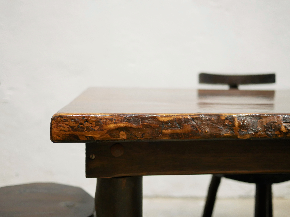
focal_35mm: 40
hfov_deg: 46.8
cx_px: 145
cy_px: 108
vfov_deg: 36.0
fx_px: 335
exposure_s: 1/60
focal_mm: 20
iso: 1000
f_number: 1.7
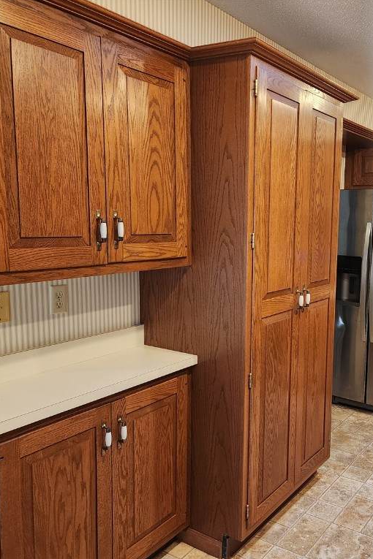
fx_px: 497
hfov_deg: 40.0
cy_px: 279
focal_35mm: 32
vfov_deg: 58.7
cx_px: 279
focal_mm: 5.4
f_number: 1.8
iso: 640
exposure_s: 1/120
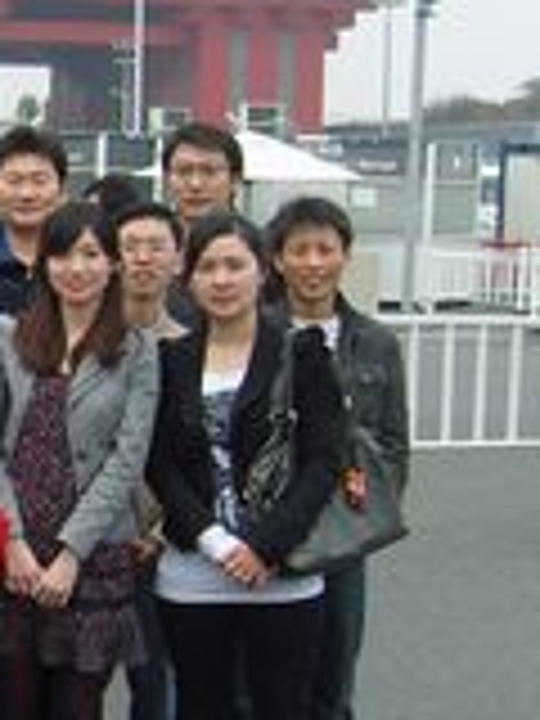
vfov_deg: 18.0
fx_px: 2267
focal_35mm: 109
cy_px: 396
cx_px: -468
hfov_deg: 12.3
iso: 100
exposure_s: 1/125
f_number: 7
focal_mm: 7.3
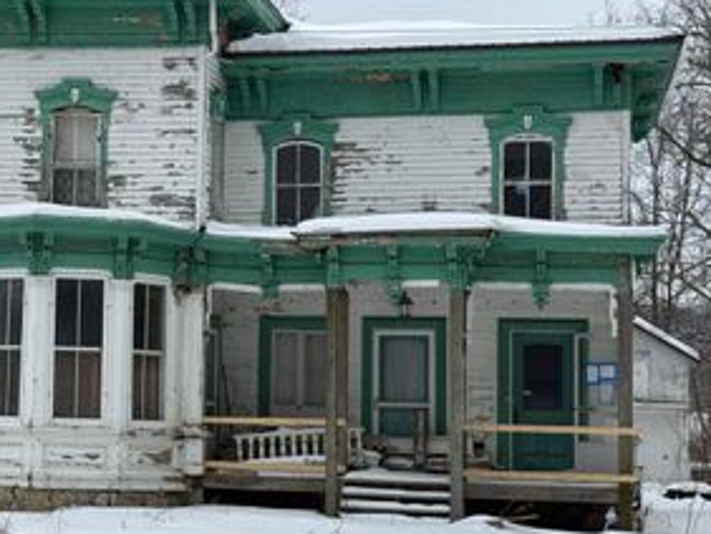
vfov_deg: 17.4
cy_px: 273
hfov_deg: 22.6
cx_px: 113
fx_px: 1747
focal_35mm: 85
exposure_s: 1/1543
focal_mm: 6.76
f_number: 1.78
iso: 64
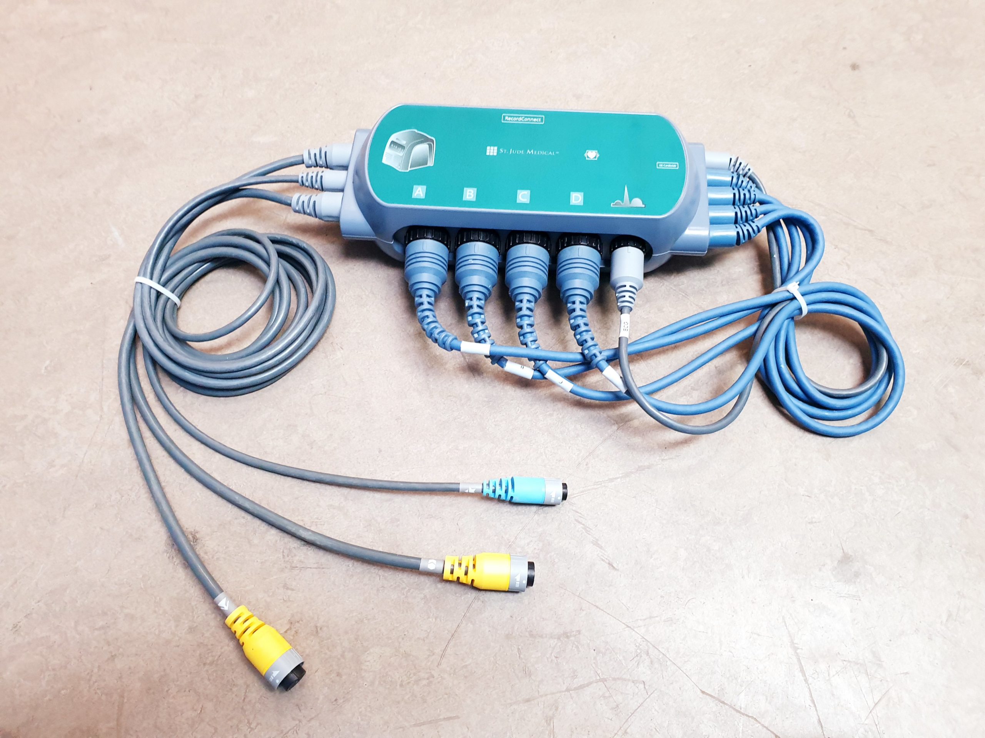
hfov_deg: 67.3
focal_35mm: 26
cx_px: 492
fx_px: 740
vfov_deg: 53.1
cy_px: 369
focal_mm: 4.3
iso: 250
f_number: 2.4
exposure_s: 1/33
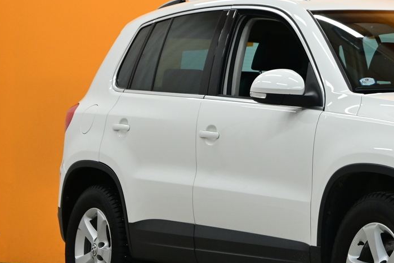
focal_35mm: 163
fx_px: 1786
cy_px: 83
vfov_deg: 8.4
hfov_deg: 12.4
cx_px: 412
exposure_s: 1/80
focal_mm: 47
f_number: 6
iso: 1000
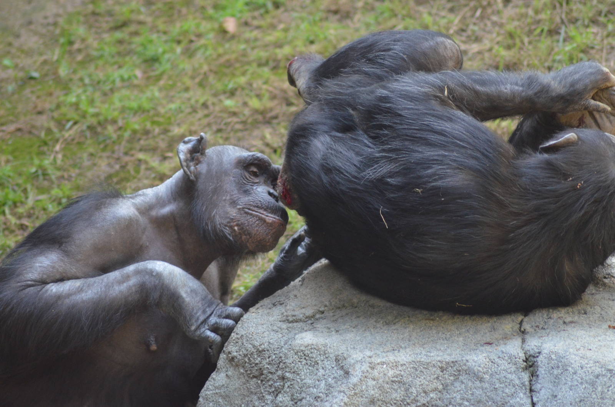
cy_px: 204
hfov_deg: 4.6
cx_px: 308
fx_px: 7672
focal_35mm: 450
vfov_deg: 3.0
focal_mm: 300
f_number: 5.6
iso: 1600
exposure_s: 1/200
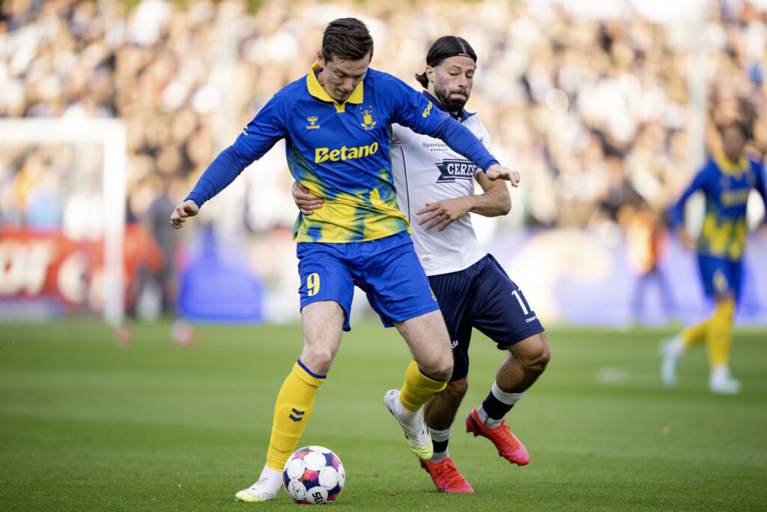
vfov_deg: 3.4
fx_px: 8523
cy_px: 256
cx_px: 384
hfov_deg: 5.2
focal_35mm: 400
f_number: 2.8
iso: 1000
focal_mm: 400
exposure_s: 1/2000
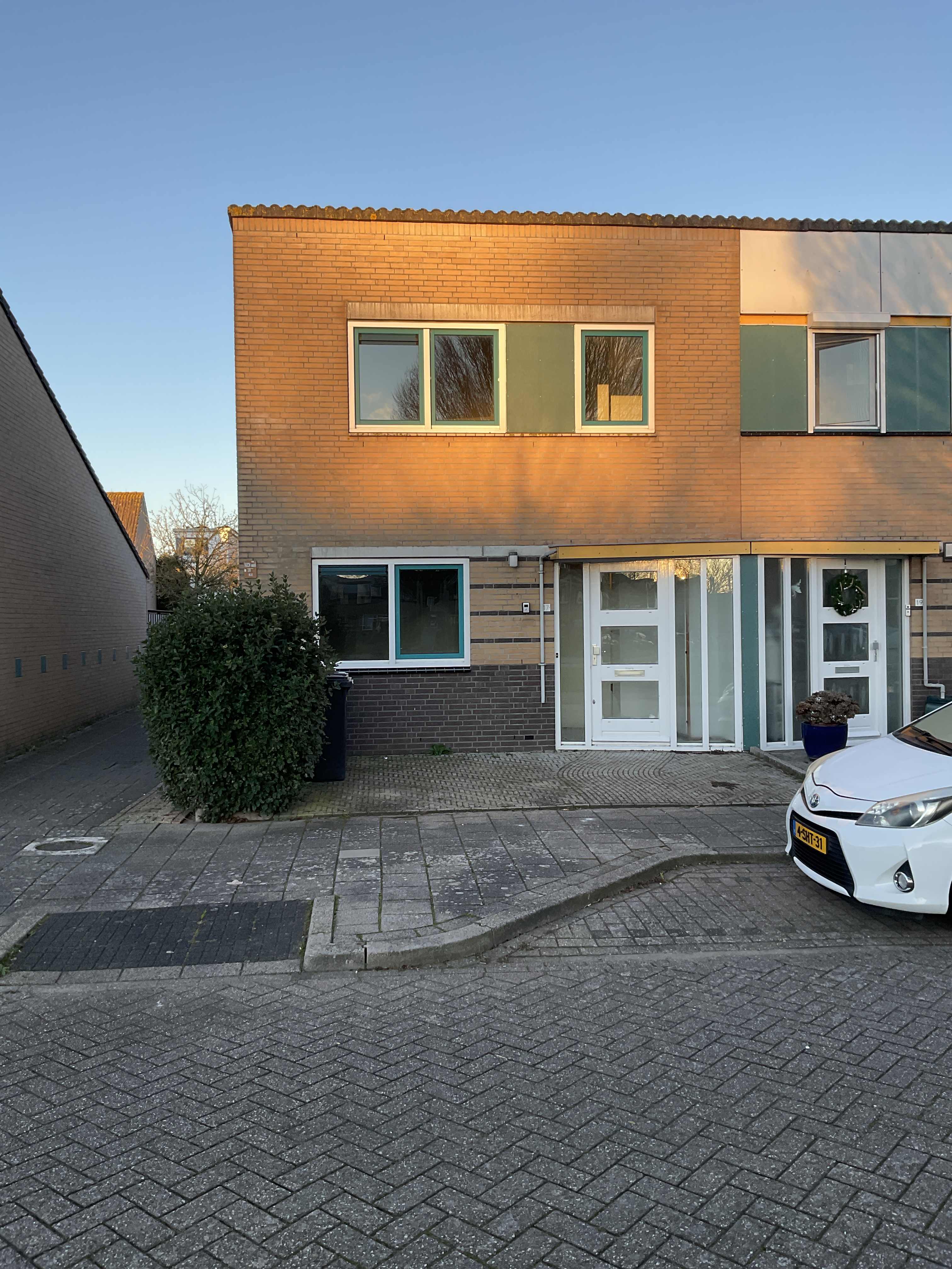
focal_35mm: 29
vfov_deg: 61.7
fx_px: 1063
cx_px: 476
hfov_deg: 48.2
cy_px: 634
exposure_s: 1/217
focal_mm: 3
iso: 16
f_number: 1.8
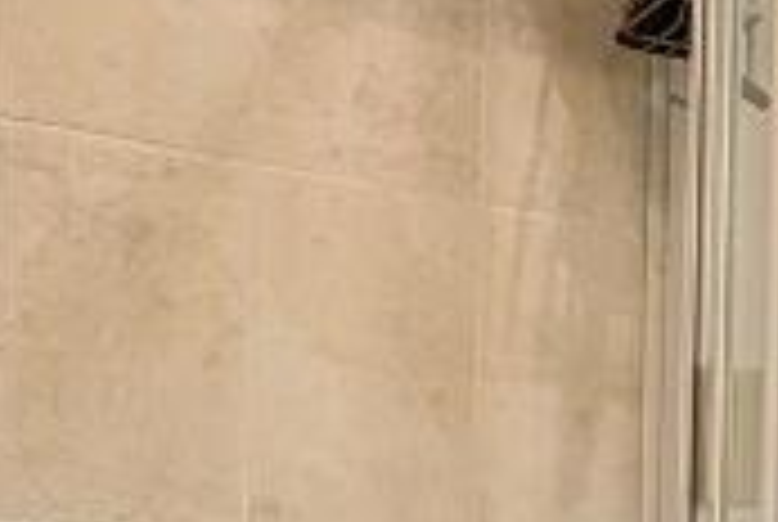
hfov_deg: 21.0
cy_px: 747
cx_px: 1066
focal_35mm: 86
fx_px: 1862
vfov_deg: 15.0
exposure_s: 1/79
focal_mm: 2.22
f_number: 2.2
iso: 250
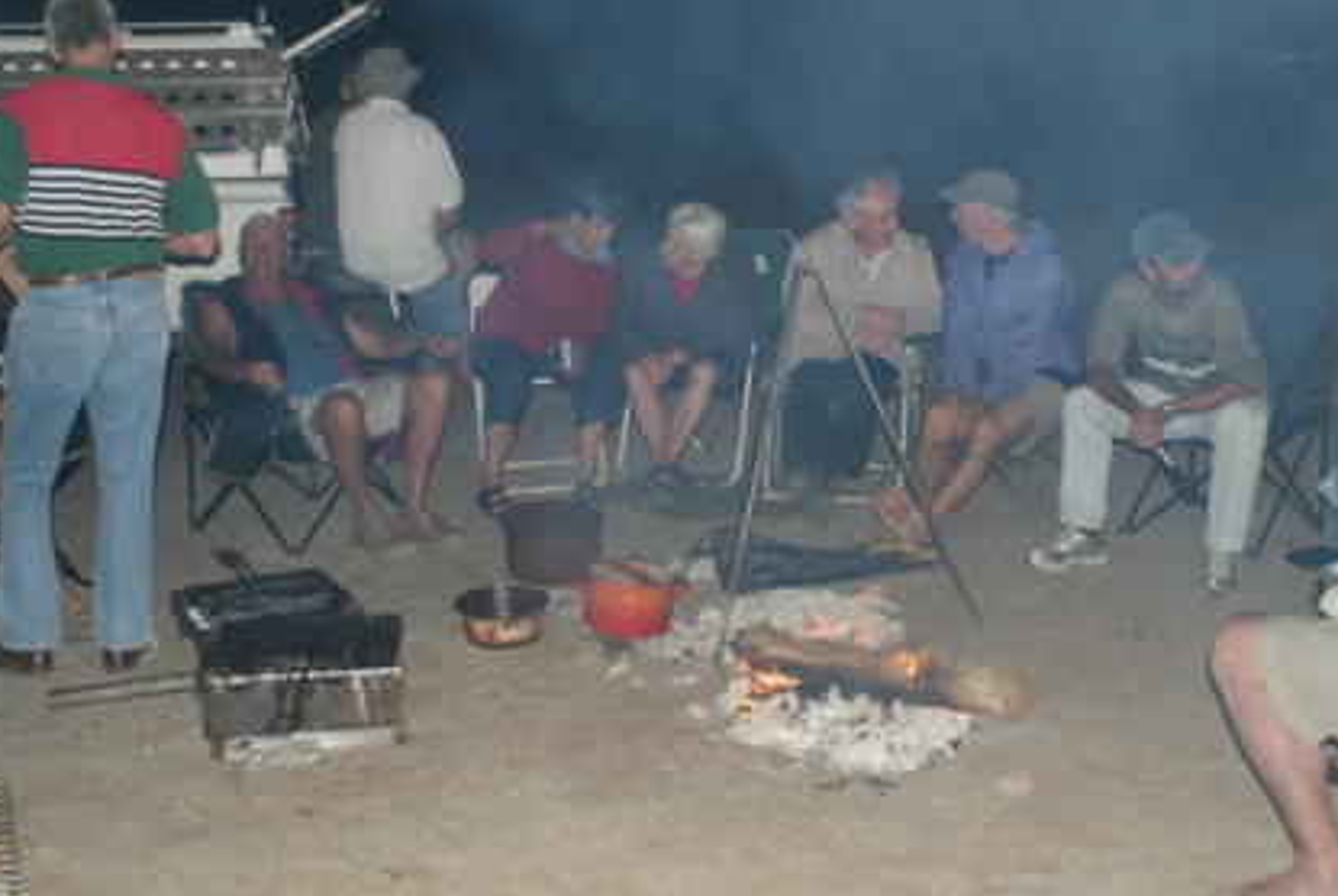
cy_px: 408
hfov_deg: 41.9
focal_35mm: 47
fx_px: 1749
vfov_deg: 28.7
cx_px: 680
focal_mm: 26
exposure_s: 1/60
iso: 400
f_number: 5.6
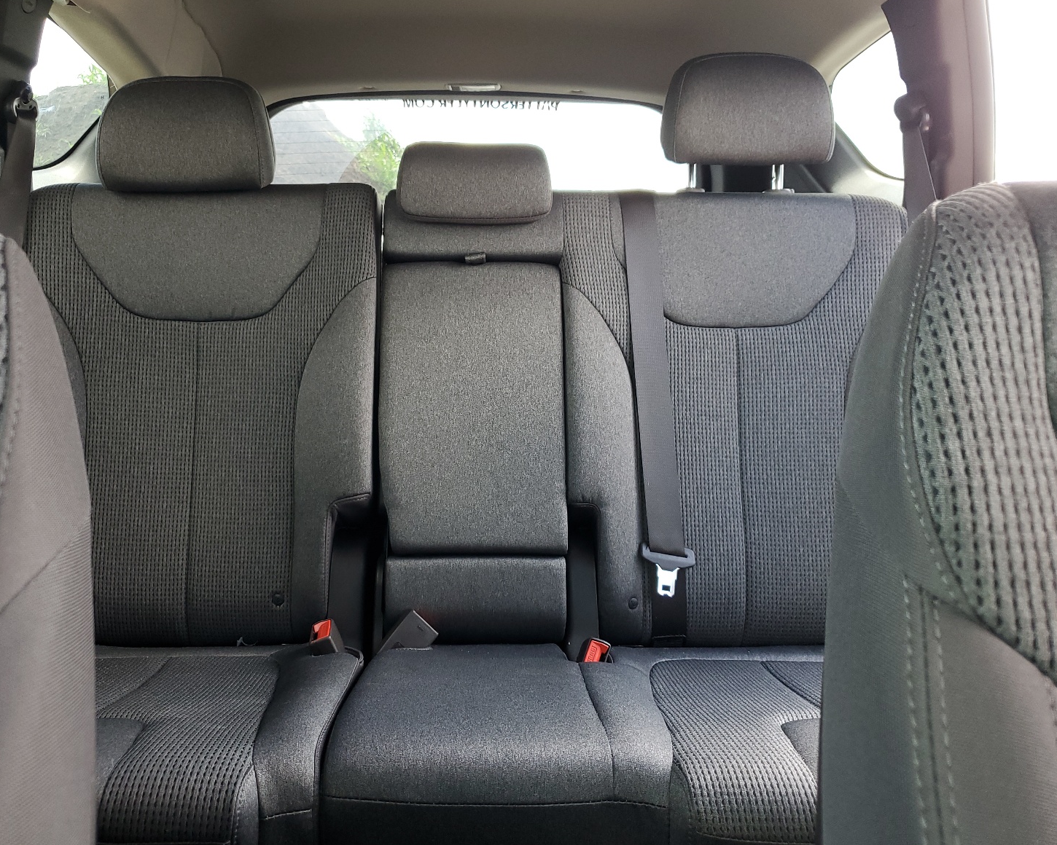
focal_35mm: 28
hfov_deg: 62.2
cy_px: 418
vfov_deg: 51.5
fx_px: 876
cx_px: 499
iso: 75
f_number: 1.5
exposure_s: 1/120
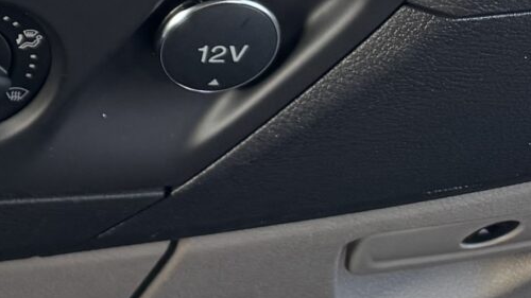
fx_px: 1886
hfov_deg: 12.8
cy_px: -426
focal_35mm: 134
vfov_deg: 8.3
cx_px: -700
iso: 50
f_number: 1.78
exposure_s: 1/126
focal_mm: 6.76
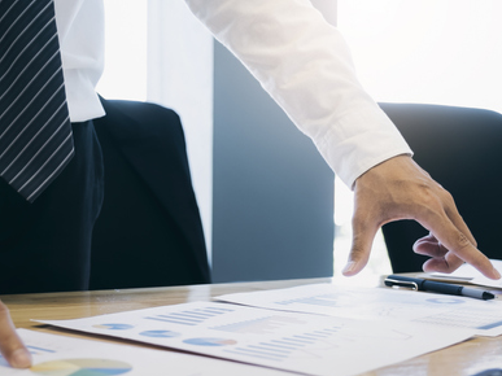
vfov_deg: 23.2
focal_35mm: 63
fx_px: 913
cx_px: 227
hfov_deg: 30.7
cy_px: 241
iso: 320
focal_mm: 23.4
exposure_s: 1/60
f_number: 2.8
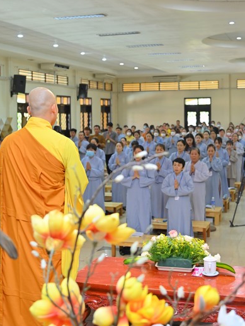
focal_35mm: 53
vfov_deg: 36.0
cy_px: 124
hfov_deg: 27.5
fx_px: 500
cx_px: 129
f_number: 4.5
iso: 1250
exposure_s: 1/125
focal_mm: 44
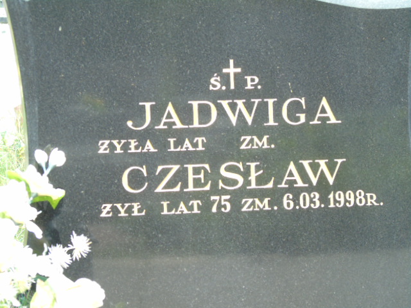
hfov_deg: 10.6
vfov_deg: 8.0
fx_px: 2208
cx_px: 206
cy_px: 154
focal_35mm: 186
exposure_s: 1/125
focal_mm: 33
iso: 100
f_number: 5
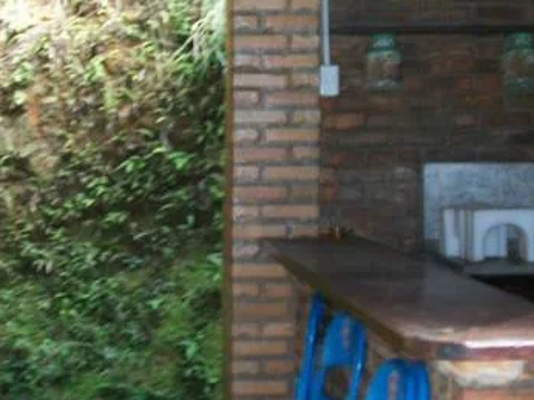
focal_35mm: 74
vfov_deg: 19.7
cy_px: 105
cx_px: 244
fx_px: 1141
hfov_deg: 26.3
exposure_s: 1/60
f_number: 2.9
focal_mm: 5.7
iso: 160
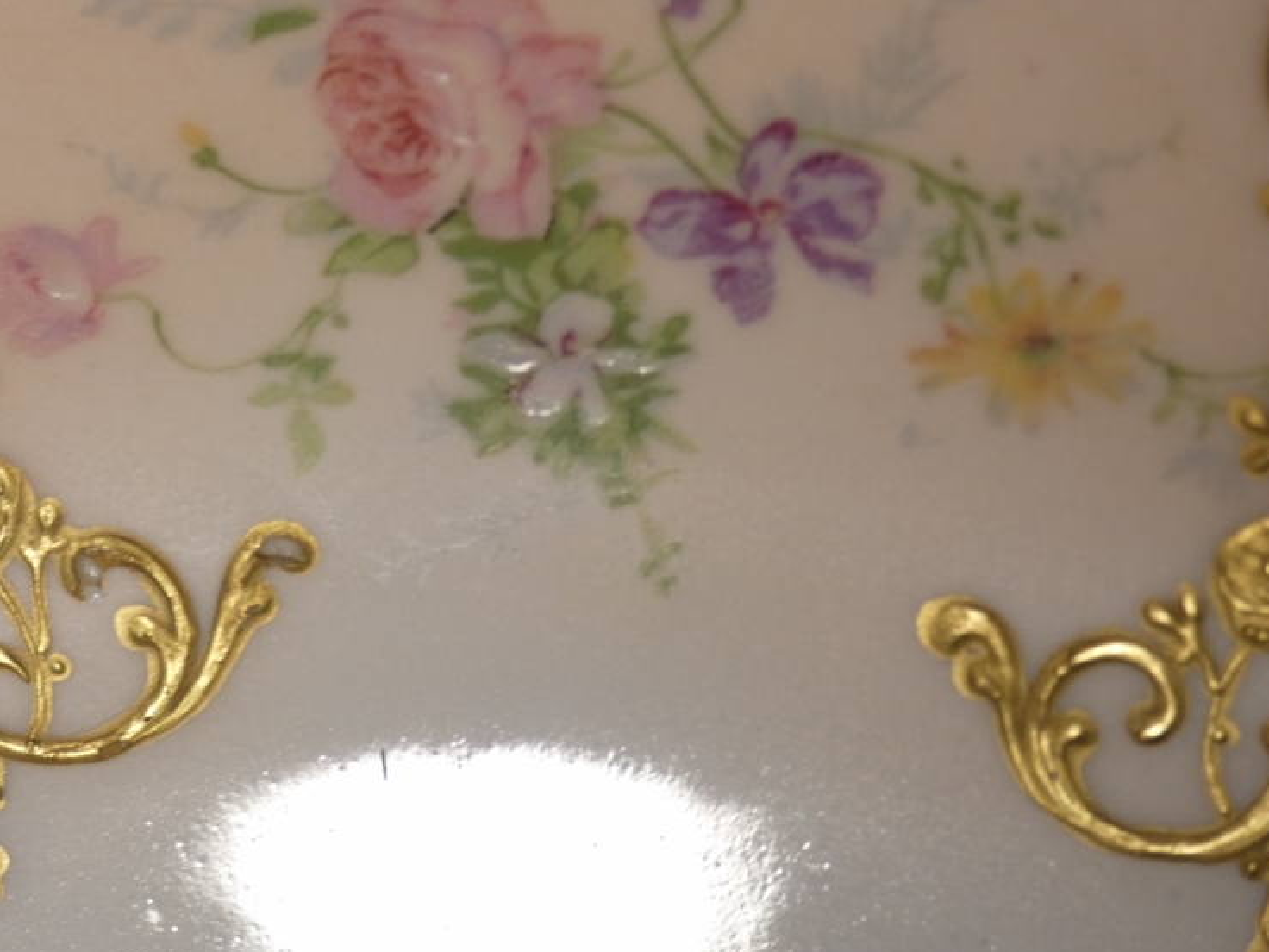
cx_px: 522
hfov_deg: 19.1
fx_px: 3776
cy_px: 383
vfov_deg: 14.4
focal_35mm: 103
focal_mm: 13.3
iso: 160
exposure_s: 1/80
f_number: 4.4
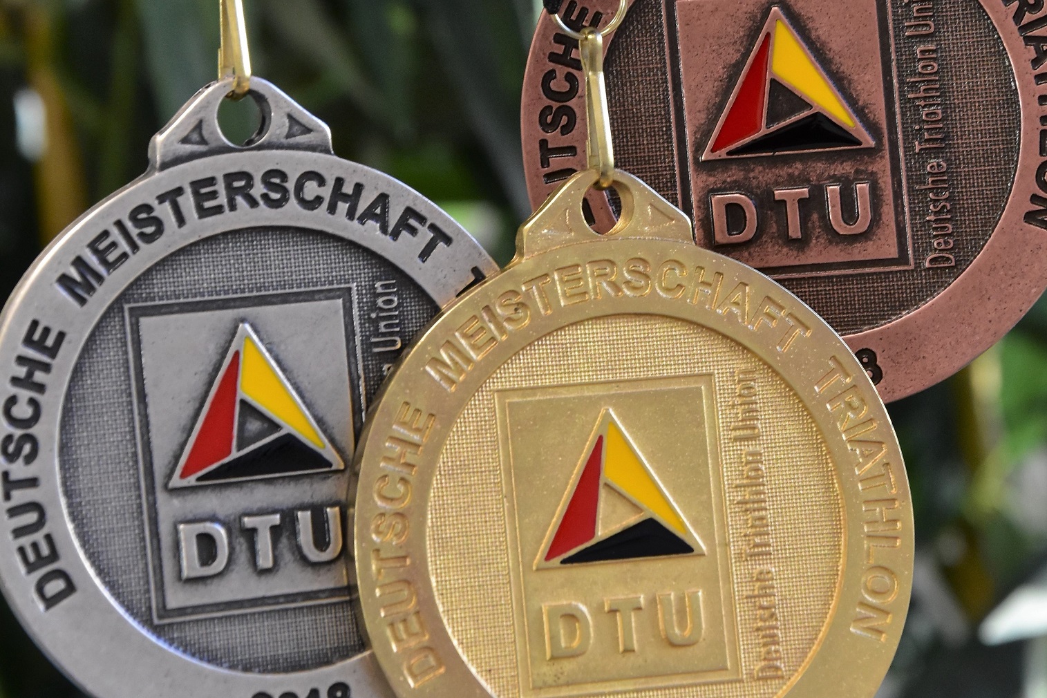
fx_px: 2879
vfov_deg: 13.8
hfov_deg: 20.6
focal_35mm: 99
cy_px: 349
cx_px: 524
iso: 1600
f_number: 8
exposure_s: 1/125
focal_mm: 66
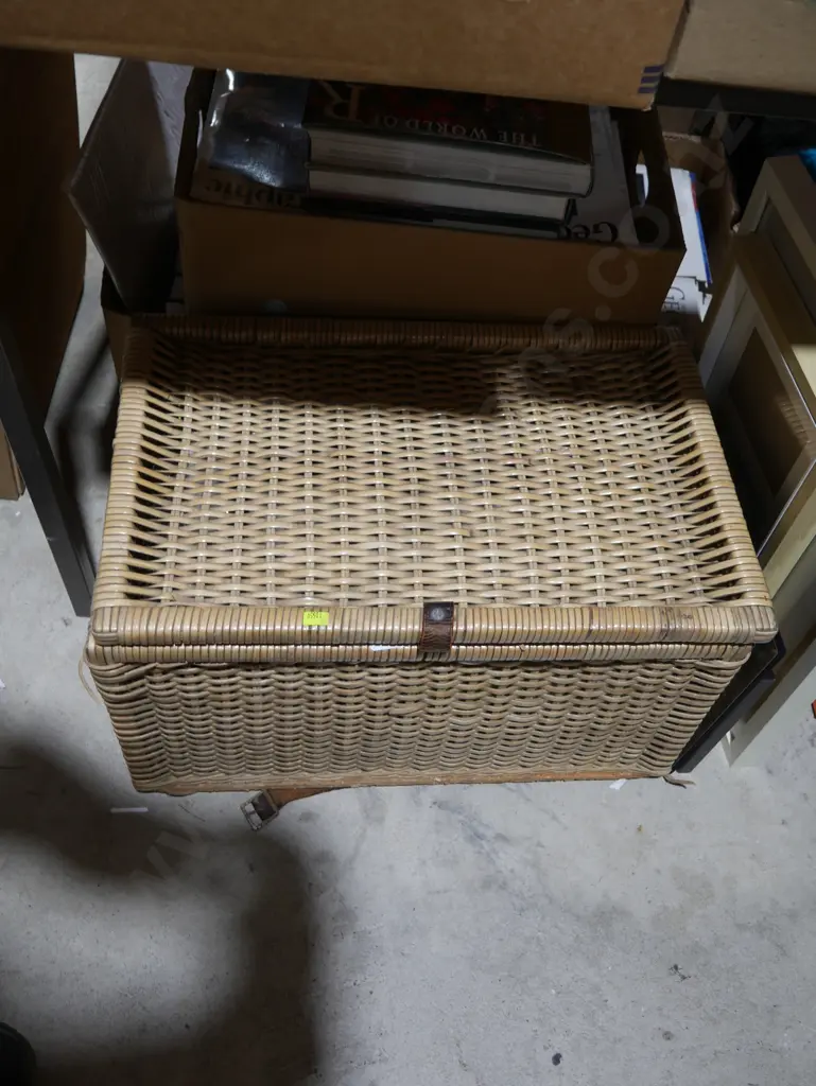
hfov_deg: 44.2
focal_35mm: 32
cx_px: 408
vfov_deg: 56.8
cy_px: 543
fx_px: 1005
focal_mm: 16
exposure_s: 1/60
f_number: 3.6
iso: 200
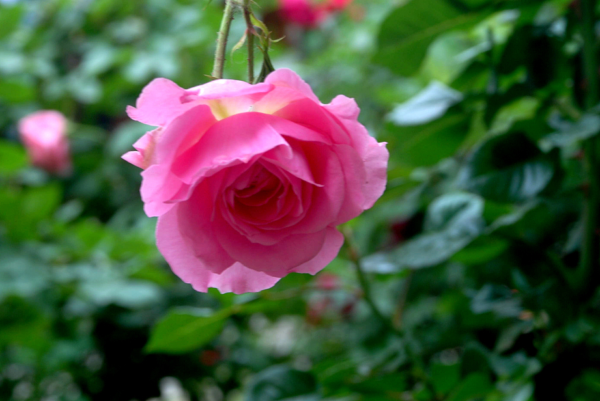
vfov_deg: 9.4
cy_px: 138
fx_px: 2436
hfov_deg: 14.0
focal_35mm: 146
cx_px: 214
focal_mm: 70
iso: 100
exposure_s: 1/20
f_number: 10
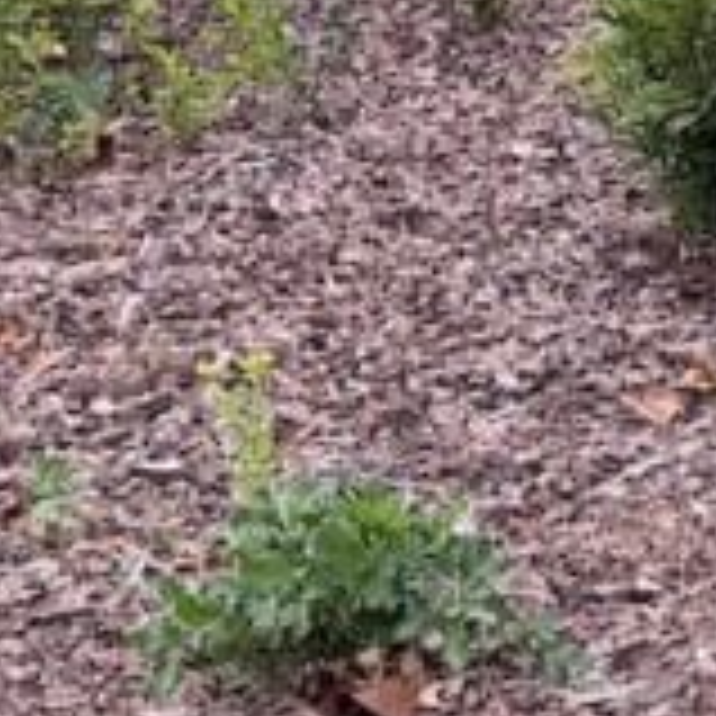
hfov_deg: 12.7
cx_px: 252
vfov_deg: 11.5
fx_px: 3206
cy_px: -707
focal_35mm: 137
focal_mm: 6.76
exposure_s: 1/313
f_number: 1.78
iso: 100
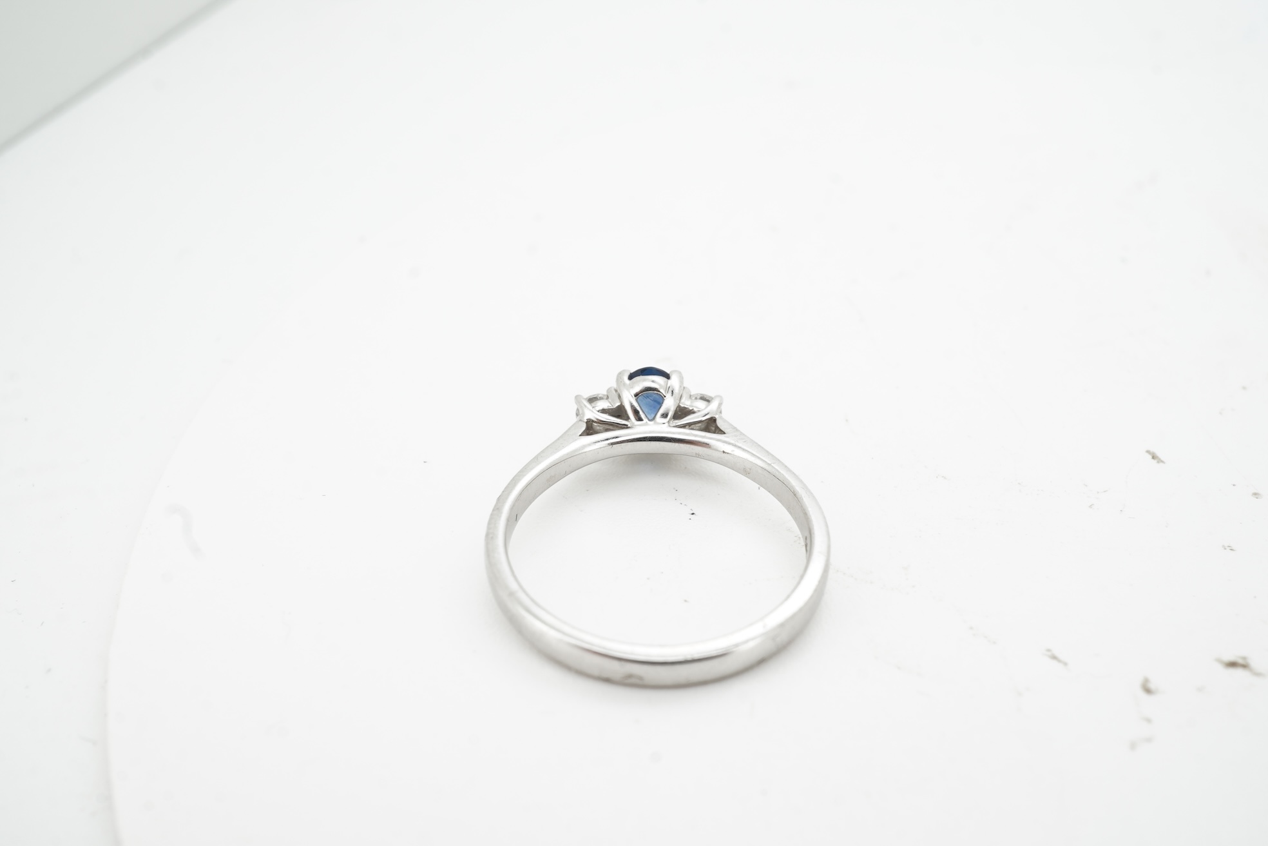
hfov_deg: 43.6
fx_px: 1585
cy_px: 423
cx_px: 634
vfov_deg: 29.9
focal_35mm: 45
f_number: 22
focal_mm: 30
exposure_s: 1/80
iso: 200
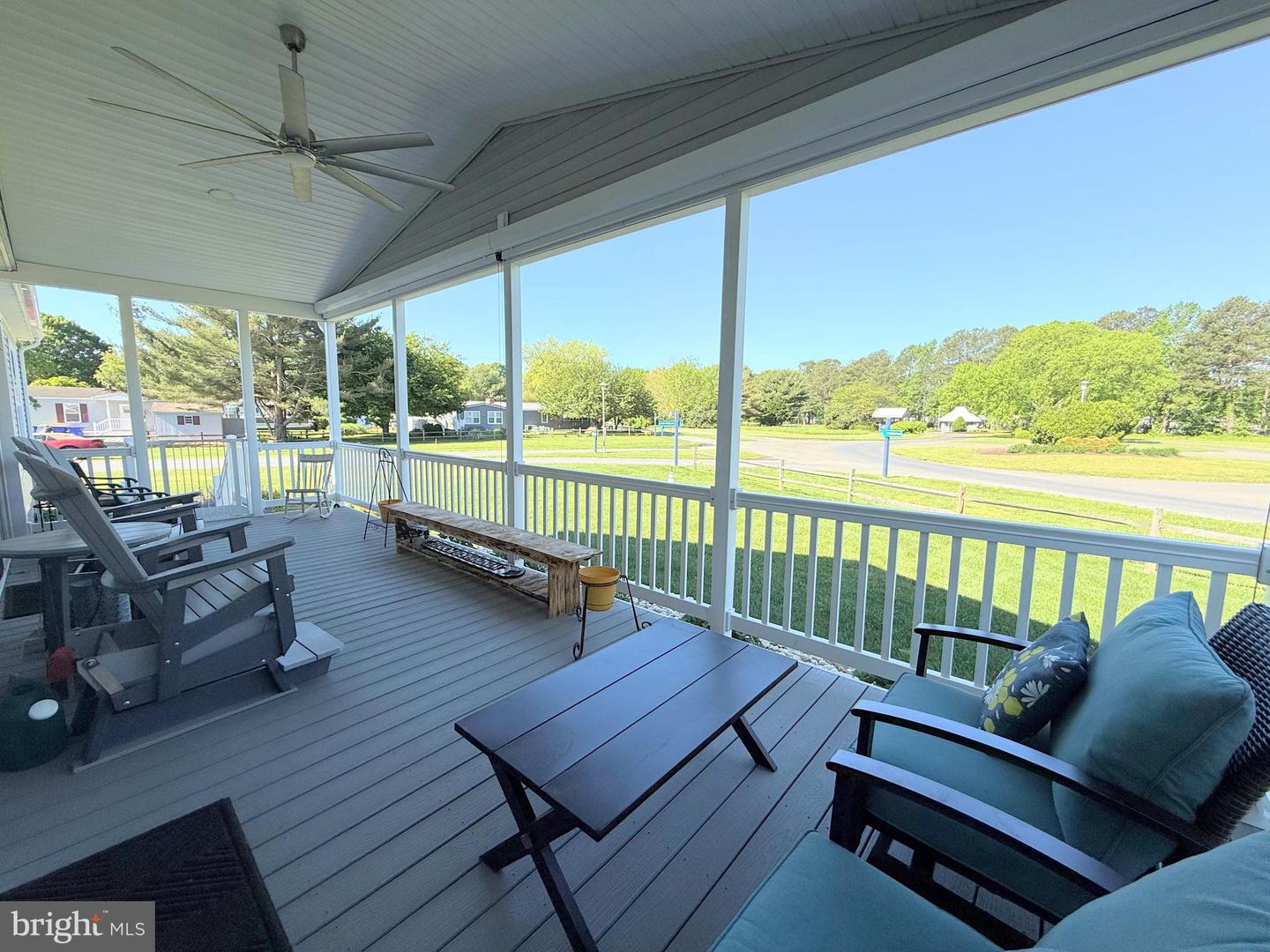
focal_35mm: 14
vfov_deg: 85.7
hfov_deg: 102.1
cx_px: 635
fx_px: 514
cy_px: 476
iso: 50
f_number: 2.2
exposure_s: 1/985
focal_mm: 2.22
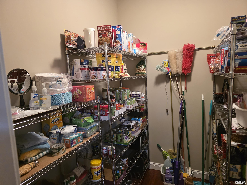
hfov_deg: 73.9
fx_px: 164
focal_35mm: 23
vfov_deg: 58.9
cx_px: 124
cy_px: 92
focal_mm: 6.3
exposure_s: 1/120
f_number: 1.7
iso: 1250
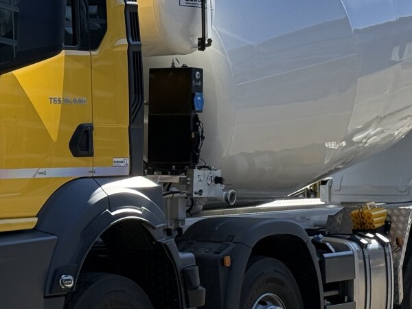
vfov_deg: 11.6
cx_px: 98
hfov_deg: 15.3
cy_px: 127
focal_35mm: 128
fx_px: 1523
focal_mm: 6.76
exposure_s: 1/2976
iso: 80
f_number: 1.78
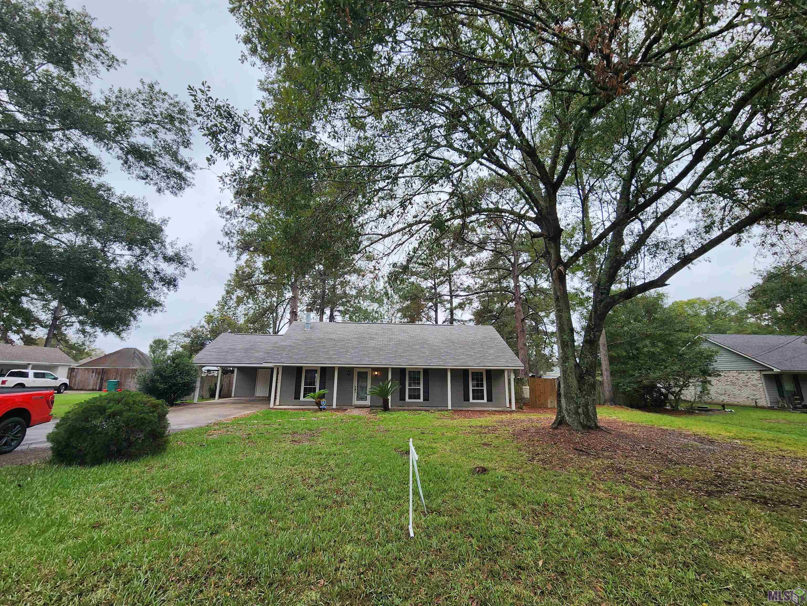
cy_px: 303
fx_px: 303
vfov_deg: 89.9
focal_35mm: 13
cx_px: 404
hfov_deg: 106.2
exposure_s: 1/271
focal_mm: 2.2
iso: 50
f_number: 2.2
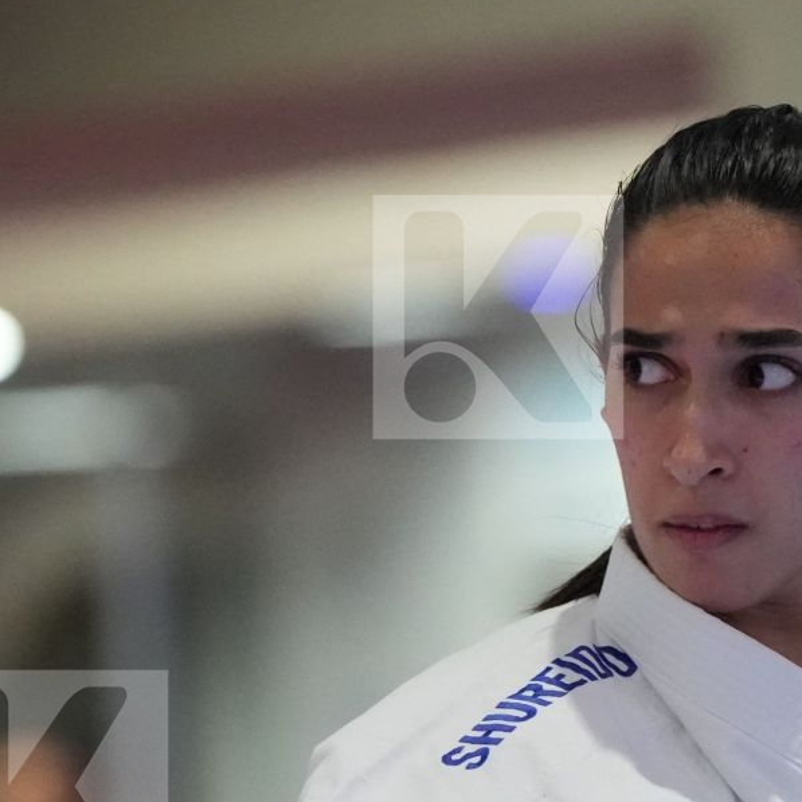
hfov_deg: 2.9
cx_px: 498
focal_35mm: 607
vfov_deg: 2.9
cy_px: 793
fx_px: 15911
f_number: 2.8
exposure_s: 1/500
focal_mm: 158
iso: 6400
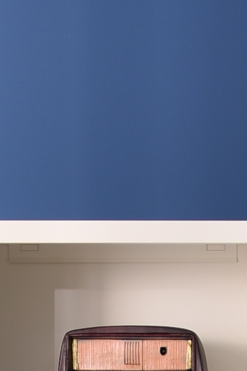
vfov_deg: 3.5
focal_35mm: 577
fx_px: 5934
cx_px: 94
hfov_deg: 2.4
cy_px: 1126
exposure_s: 1/180
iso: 100
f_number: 5.6
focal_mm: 90
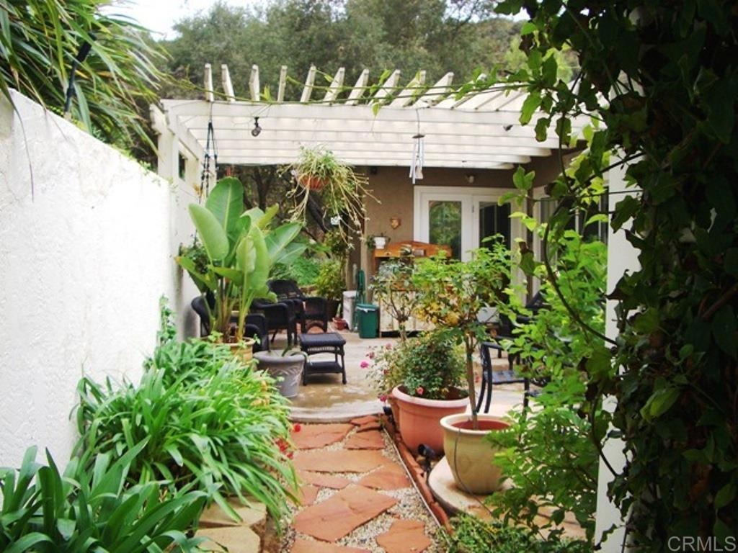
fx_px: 746
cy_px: 276
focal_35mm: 35
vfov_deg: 40.7
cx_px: 369
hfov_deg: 52.6
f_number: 2.6
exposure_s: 1/80
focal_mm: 5.8
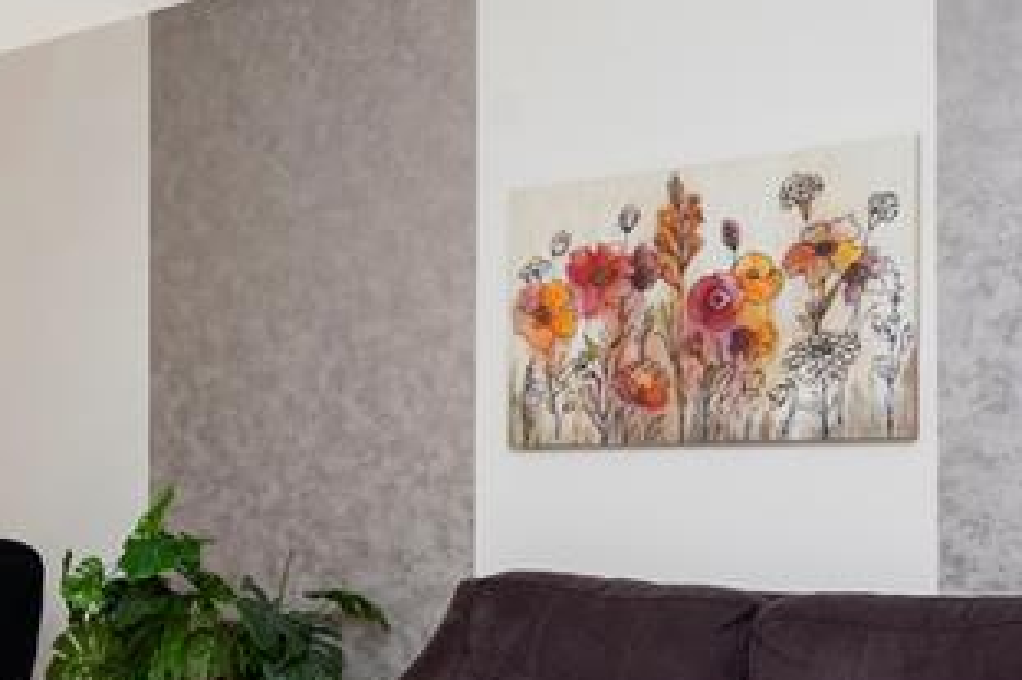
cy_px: 535
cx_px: 184
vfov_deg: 23.8
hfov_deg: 34.4
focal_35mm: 56
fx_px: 1589
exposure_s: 1/15
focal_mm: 17
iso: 1000
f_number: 8
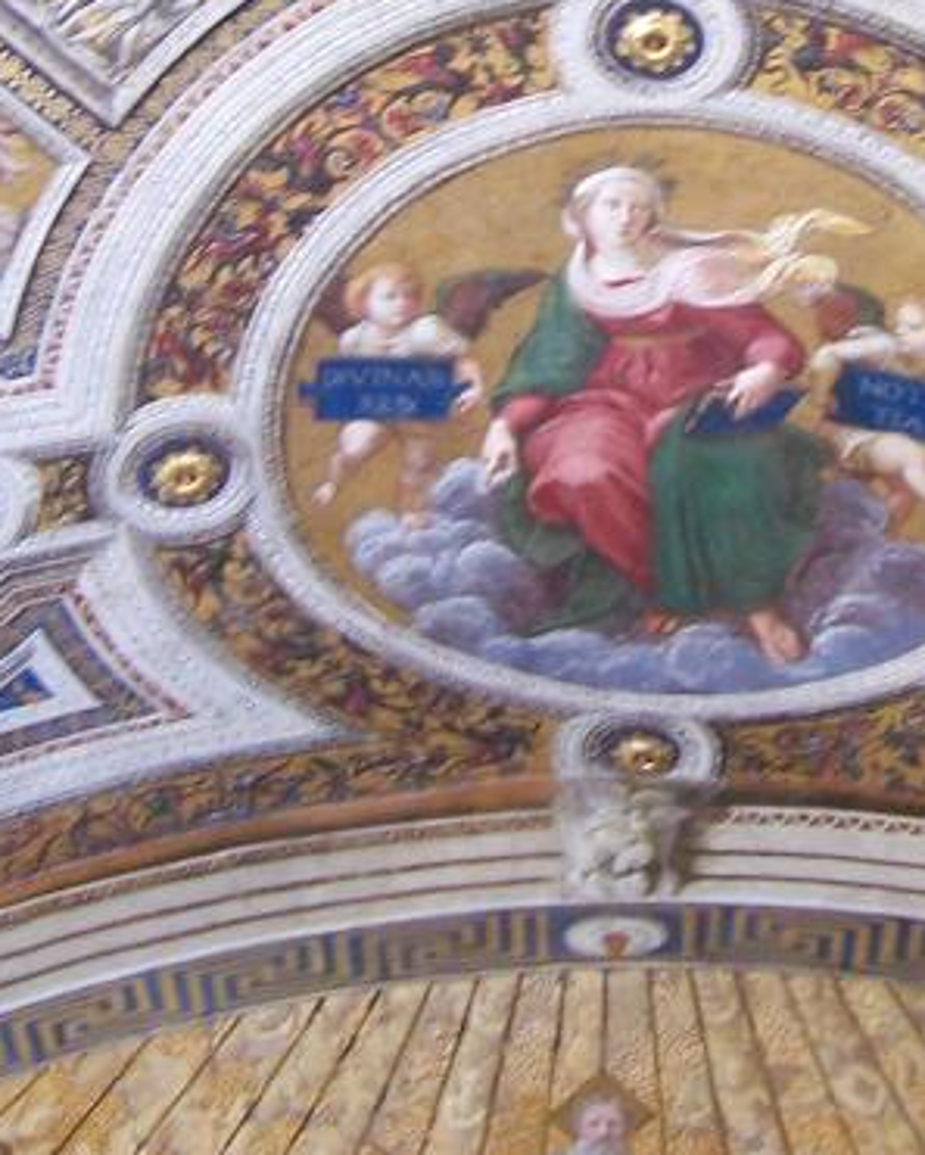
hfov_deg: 15.7
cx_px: 785
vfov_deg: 19.3
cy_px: 84
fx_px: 3318
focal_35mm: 97
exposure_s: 1/8
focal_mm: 6
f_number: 3
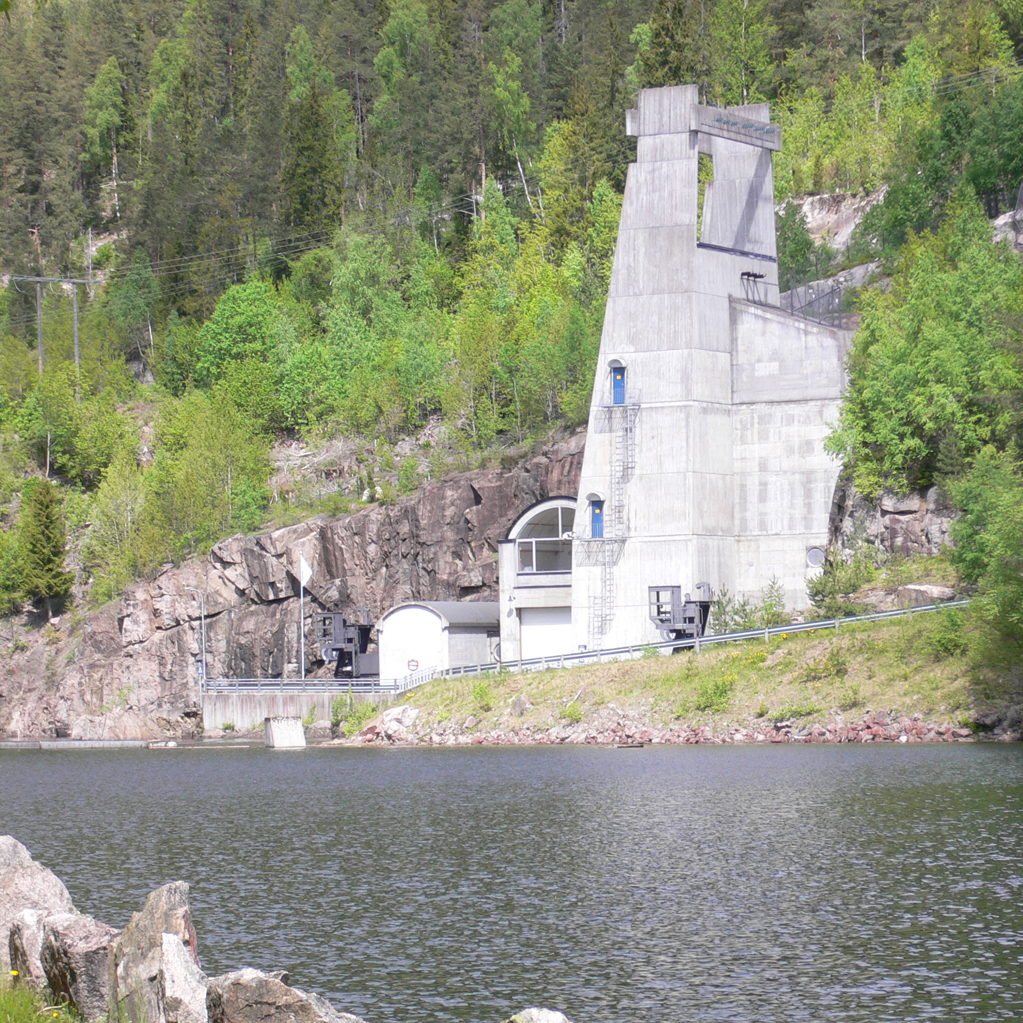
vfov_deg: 14.1
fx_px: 4146
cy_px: 512
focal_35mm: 124
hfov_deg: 14.1
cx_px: 633
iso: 80
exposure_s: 1/200
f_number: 5
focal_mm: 17.4
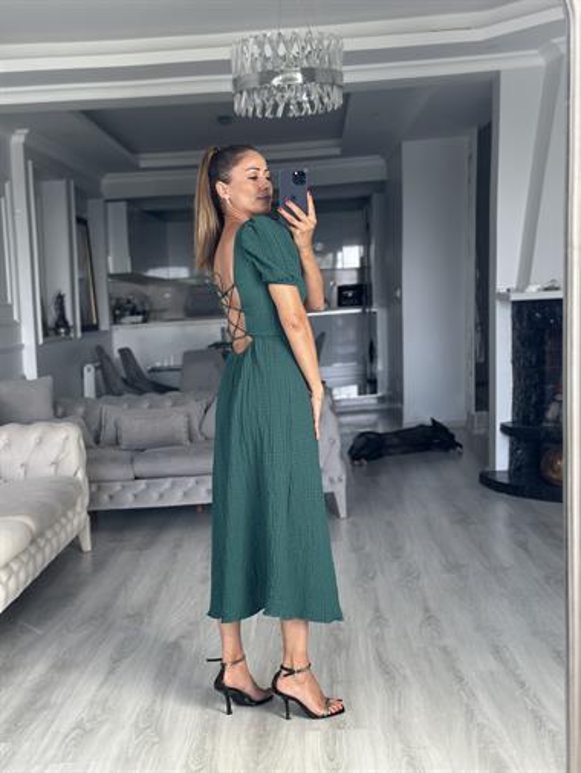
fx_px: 1073
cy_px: 386
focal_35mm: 48
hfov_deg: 30.3
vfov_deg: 39.6
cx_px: 290
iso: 125
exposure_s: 1/63
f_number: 1.78
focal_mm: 6.86
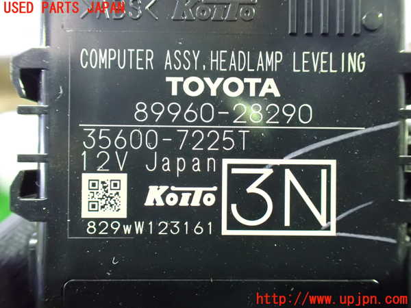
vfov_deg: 46.8
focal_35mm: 30
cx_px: 206
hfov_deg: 60.0
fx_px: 356
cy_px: 154
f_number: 2.3
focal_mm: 5.4
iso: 1600
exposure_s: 1/15
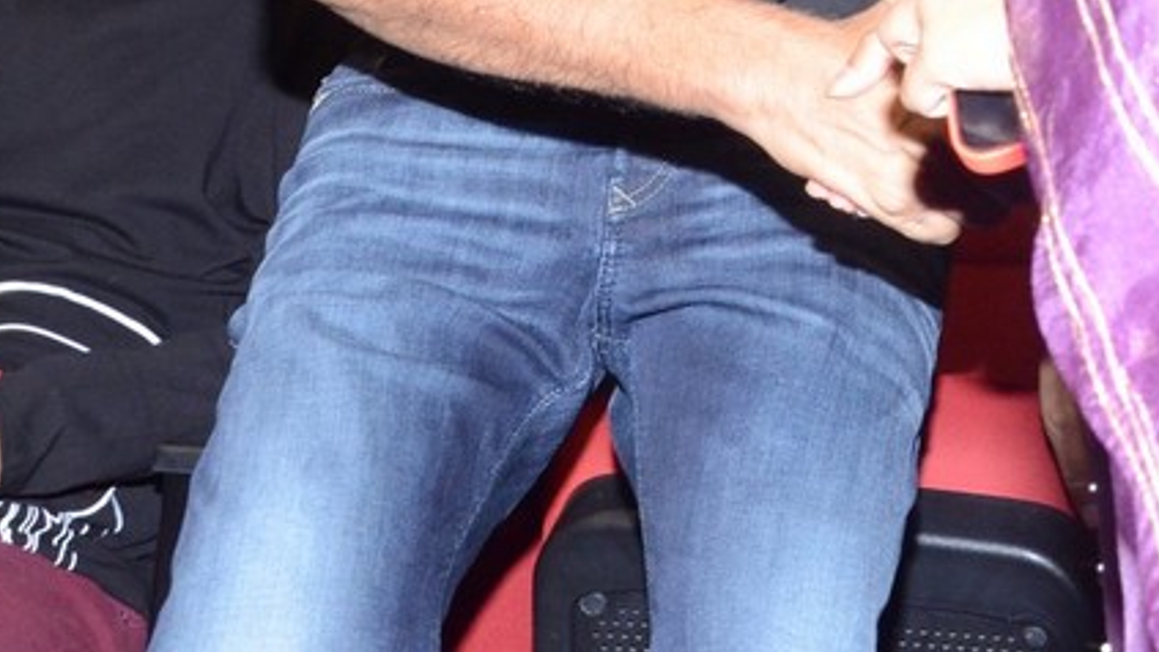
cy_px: -441
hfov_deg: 11.8
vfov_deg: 6.7
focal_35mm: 179
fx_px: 5501
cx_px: 1307
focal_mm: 40
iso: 1250
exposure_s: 1/125
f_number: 13
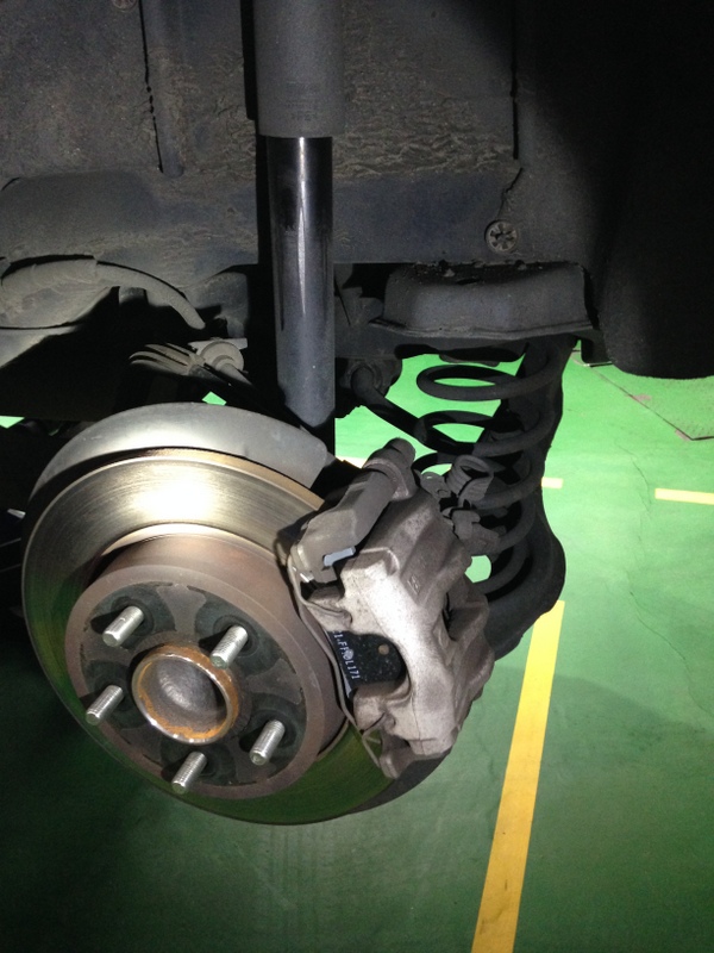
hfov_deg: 42.9
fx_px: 908
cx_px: 357
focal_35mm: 33
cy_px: 476
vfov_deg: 55.4
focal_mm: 4.12
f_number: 2.4
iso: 320
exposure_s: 1/20
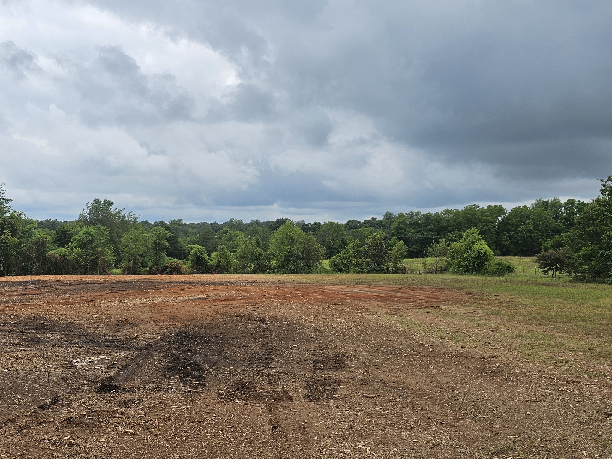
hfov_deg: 45.4
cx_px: 230
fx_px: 725
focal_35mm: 41
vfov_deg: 35.1
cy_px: 251
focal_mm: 6.3
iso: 10
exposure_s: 1/707
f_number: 1.7
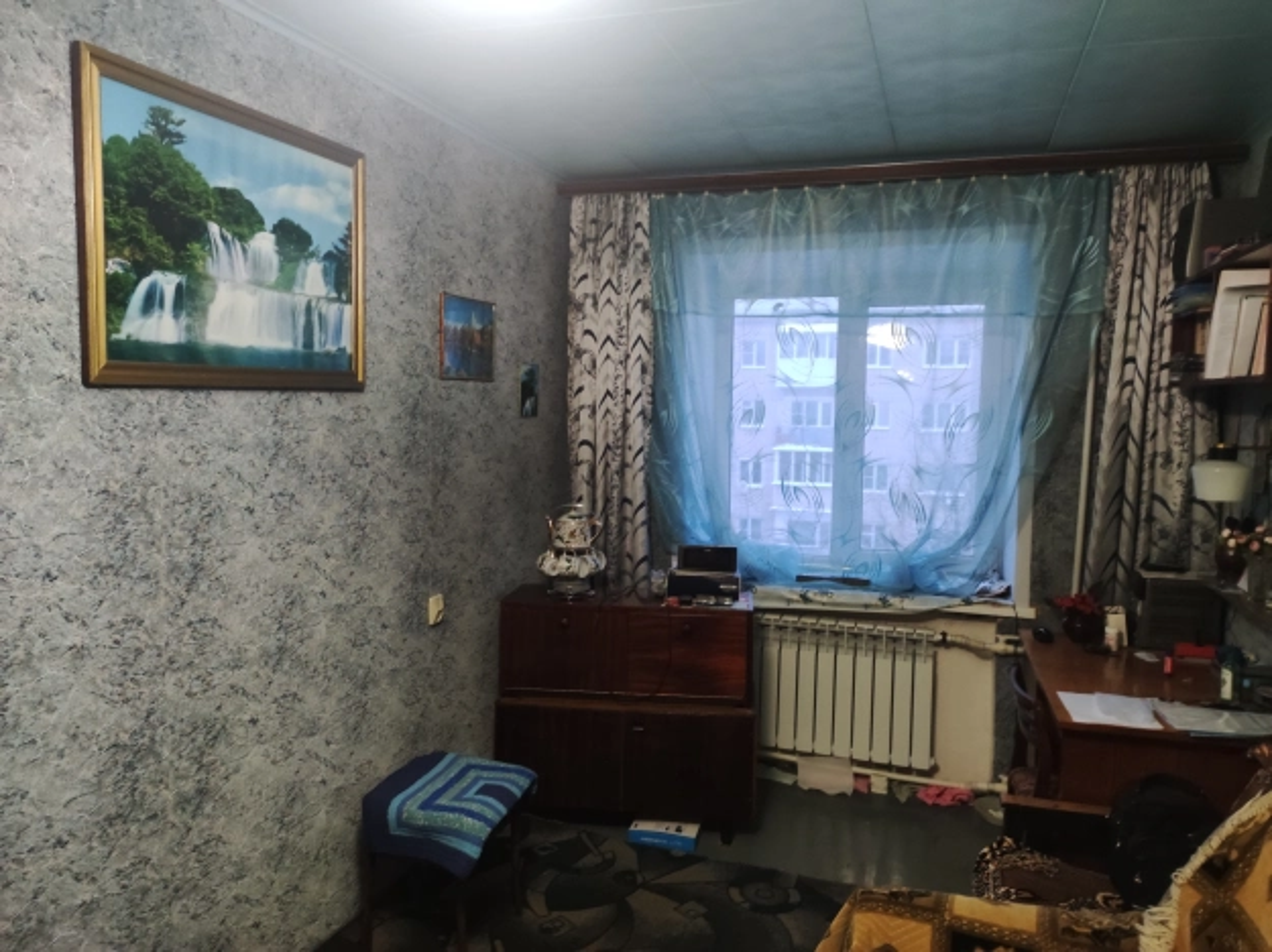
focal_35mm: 17
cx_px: 636
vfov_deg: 74.7
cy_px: 476
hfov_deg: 91.1
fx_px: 624
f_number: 1.79
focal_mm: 4.74
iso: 2105
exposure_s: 1/33
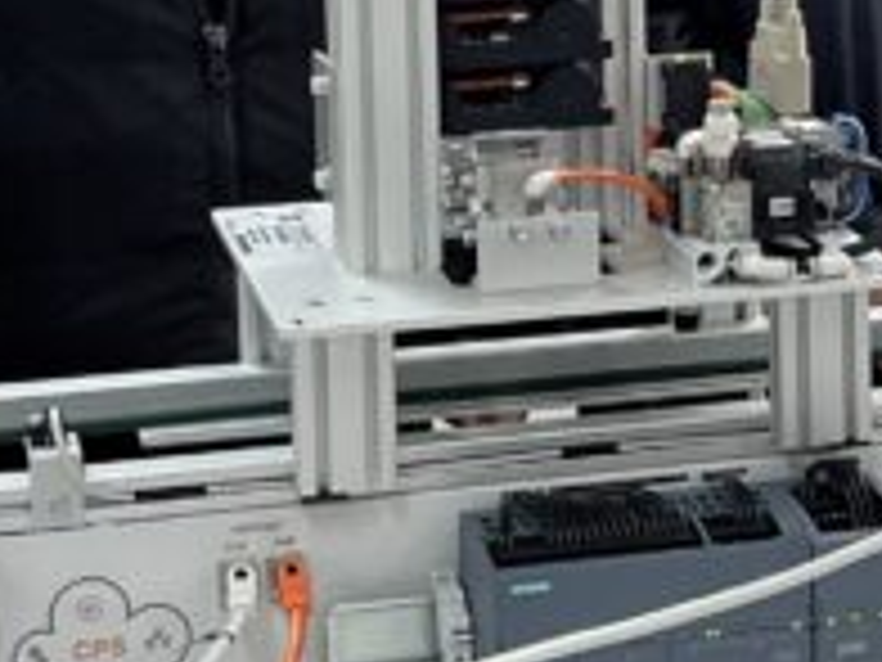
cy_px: -41
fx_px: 3465
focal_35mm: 136
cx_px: 842
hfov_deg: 14.3
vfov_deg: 10.8
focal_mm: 5.1
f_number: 1.6
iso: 125
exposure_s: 1/109
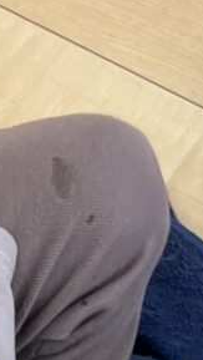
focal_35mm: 188
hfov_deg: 6.3
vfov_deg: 9.0
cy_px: 1112
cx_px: -197
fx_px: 1795
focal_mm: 5.1
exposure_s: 1/100
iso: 64
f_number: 1.6
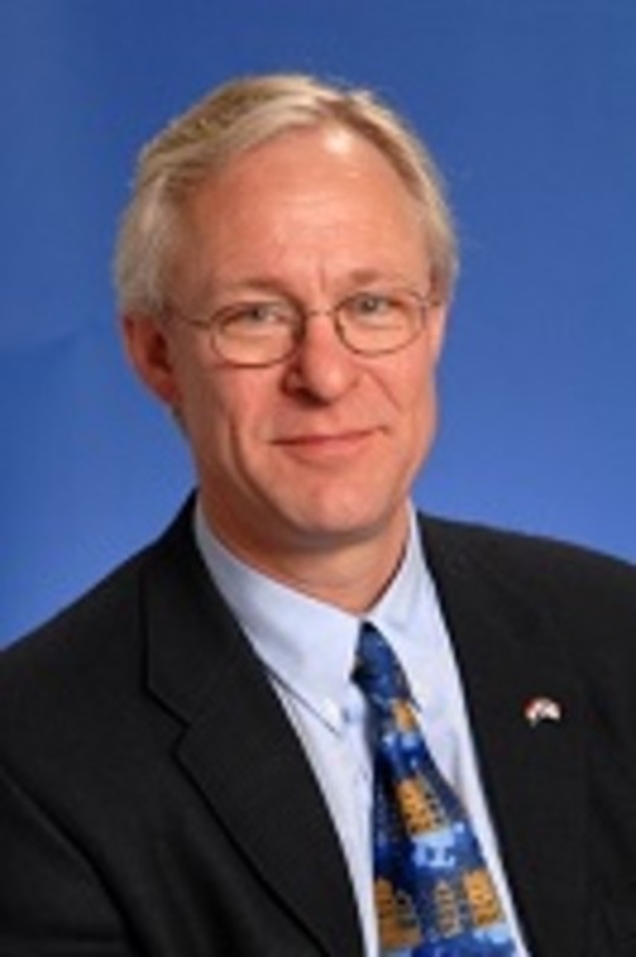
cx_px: 318
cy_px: 478
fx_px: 3187
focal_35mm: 120
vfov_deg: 17.1
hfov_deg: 11.4
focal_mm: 80
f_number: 6.3
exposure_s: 1/125
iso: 100
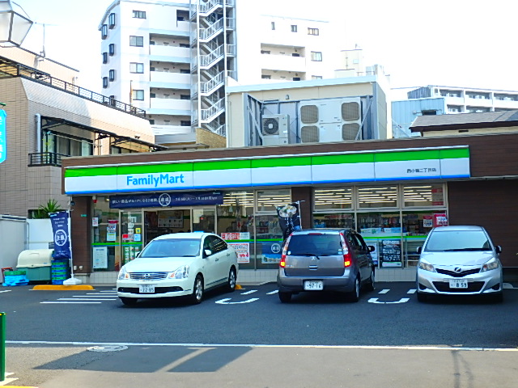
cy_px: 194
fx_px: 673
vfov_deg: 32.2
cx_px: 259
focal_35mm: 45
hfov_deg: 42.1
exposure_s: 1/200
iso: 125
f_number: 5.2
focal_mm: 8.1
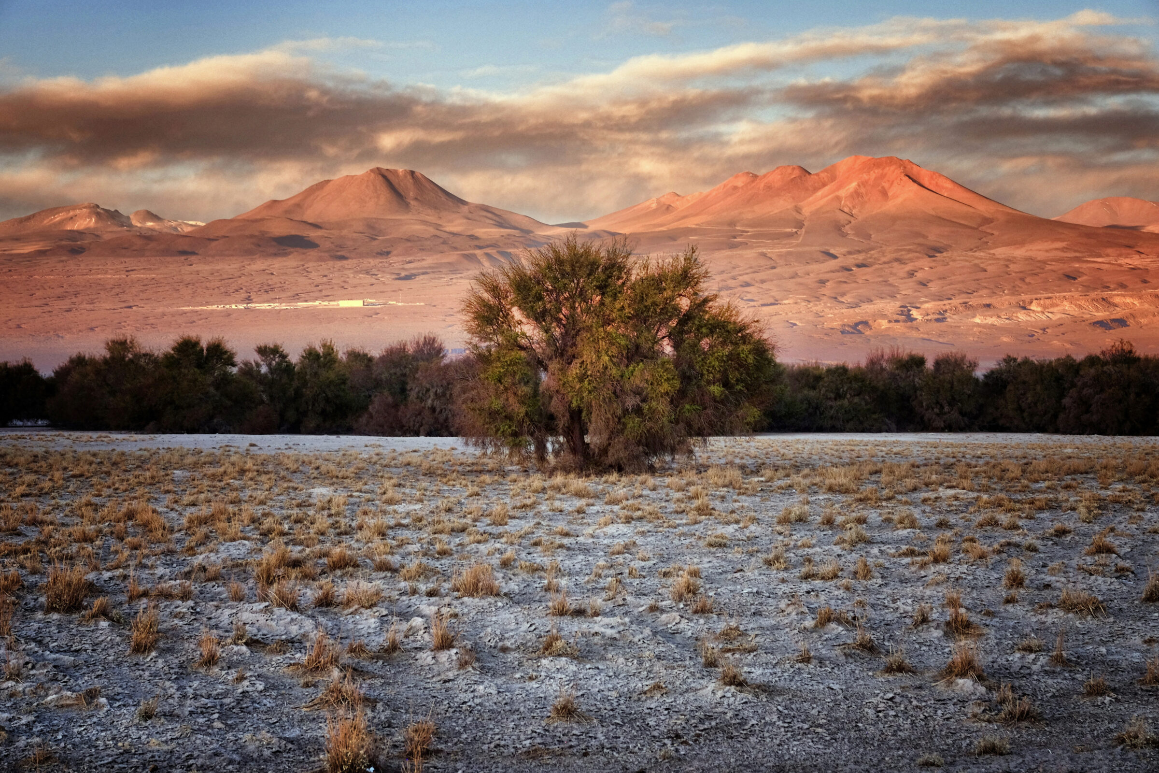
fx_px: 2414
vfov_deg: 18.2
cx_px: 580
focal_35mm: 75
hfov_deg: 27.0
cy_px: 386
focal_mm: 50
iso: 400
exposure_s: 1/150
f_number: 5.6
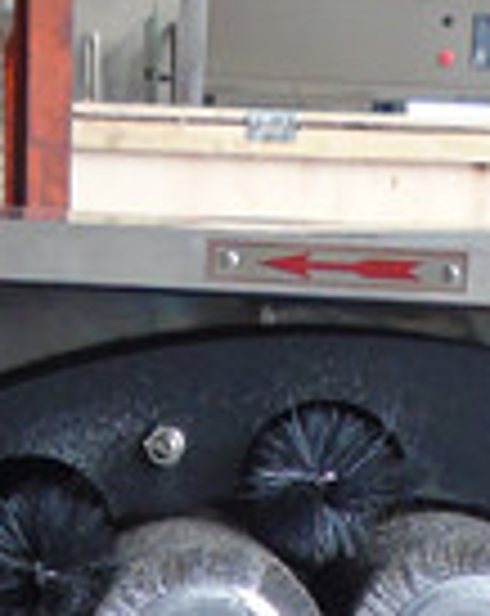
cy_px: 1605
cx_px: 180
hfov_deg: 7.9
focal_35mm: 194
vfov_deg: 8.8
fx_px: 3529
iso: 200
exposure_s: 1/30
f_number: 3.8
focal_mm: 6.1
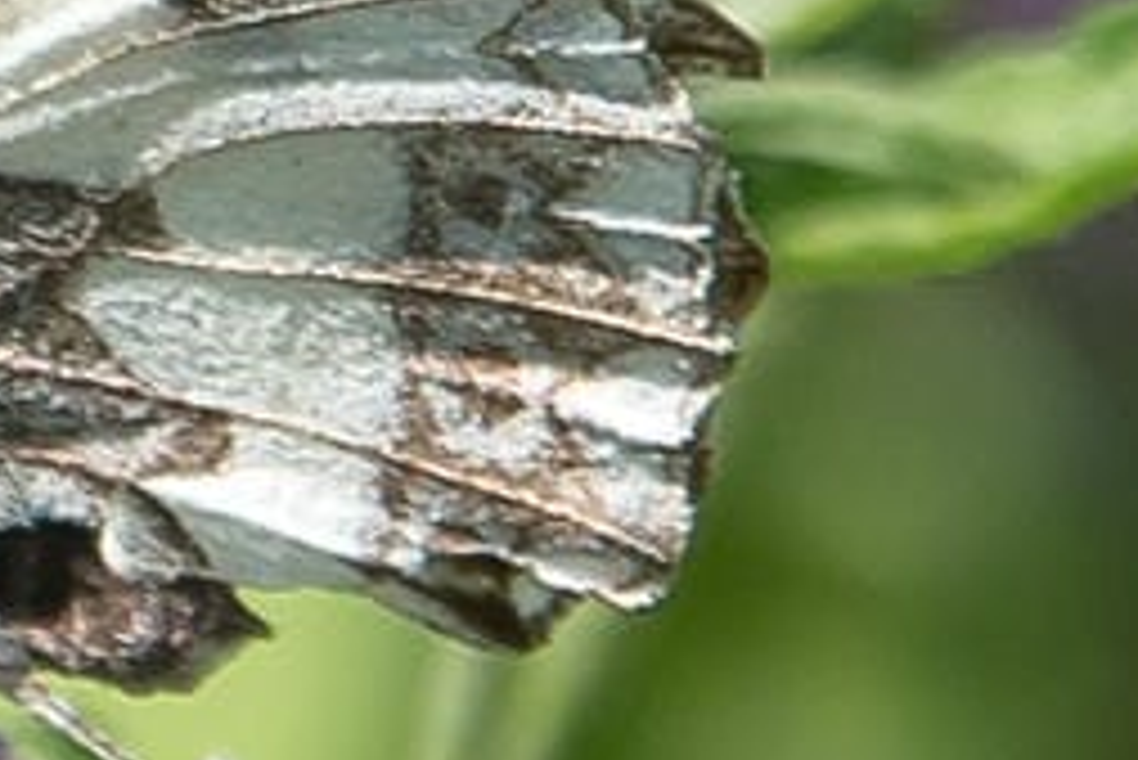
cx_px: -1210
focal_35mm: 1462
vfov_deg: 0.9
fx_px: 46240
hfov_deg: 1.4
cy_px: 465
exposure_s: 1/800
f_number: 4.5
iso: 100
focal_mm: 185
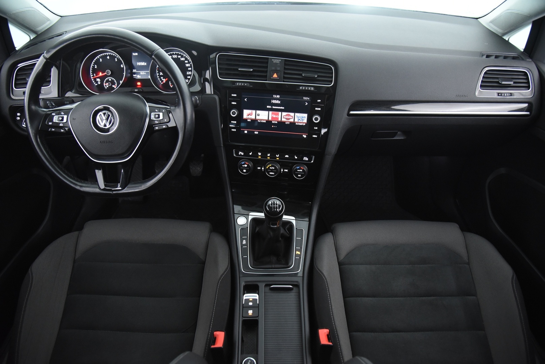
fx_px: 363
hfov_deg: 73.7
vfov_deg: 53.2
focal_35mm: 24
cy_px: 182
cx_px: 272
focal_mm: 24
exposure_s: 1/20
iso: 4000
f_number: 4
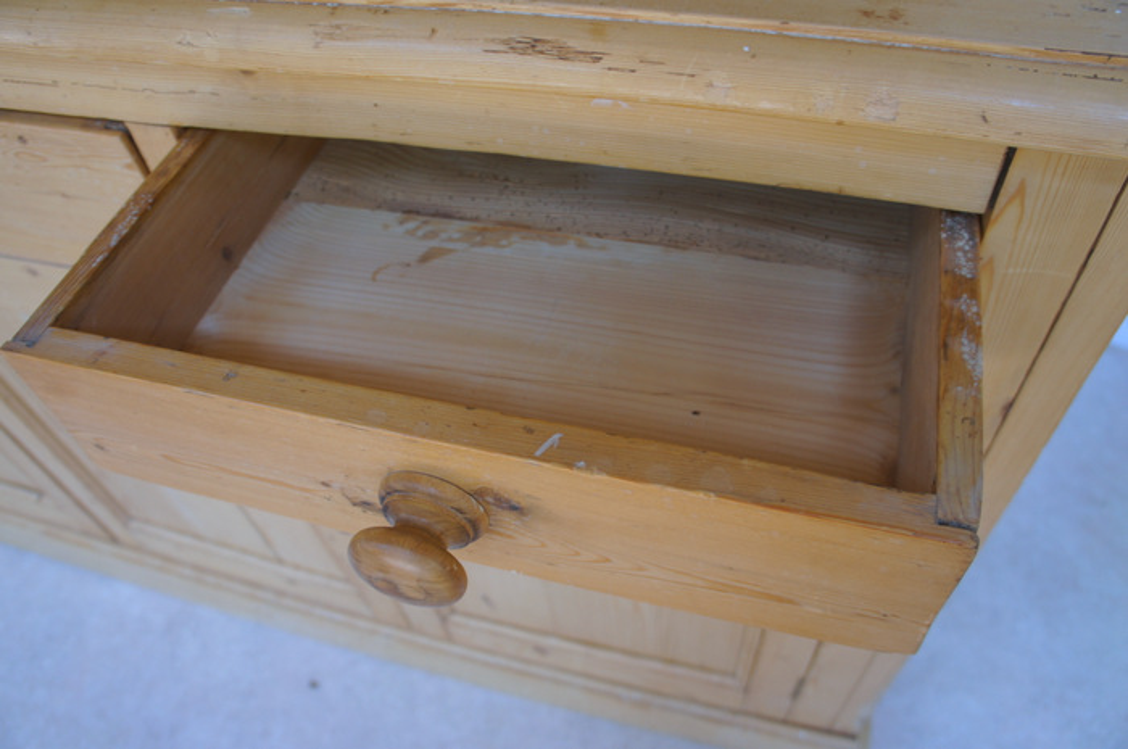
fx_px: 845
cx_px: 564
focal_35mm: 27
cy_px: 374
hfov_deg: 67.4
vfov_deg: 47.8
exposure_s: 1/30
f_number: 3.5
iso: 200
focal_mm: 18
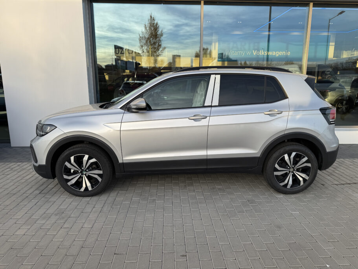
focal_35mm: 24
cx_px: 179
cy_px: 134
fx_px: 248
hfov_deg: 71.6
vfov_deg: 56.8
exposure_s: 1/966
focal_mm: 6.76
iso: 80
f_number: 1.78
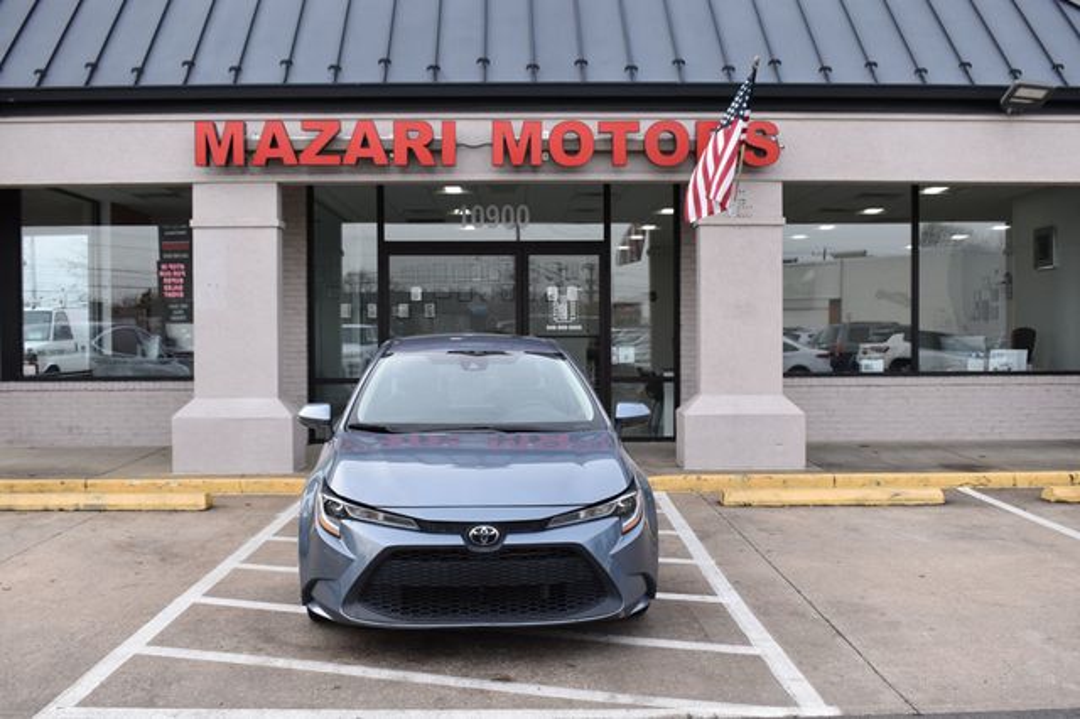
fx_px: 1079
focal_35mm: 36
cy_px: 360
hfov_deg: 53.2
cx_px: 540
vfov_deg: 36.8
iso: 200
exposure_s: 1/200
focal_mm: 24
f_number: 6.3
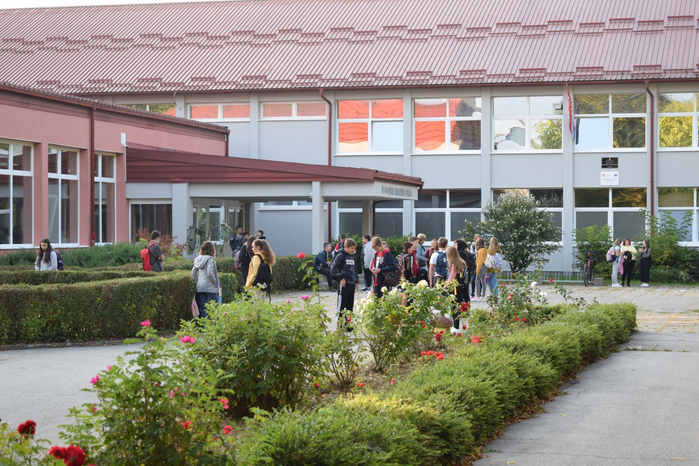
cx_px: 350
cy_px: 233
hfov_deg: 24.6
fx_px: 1602
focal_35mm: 82
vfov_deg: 16.6
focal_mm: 55
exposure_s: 1/125
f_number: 5.6
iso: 400
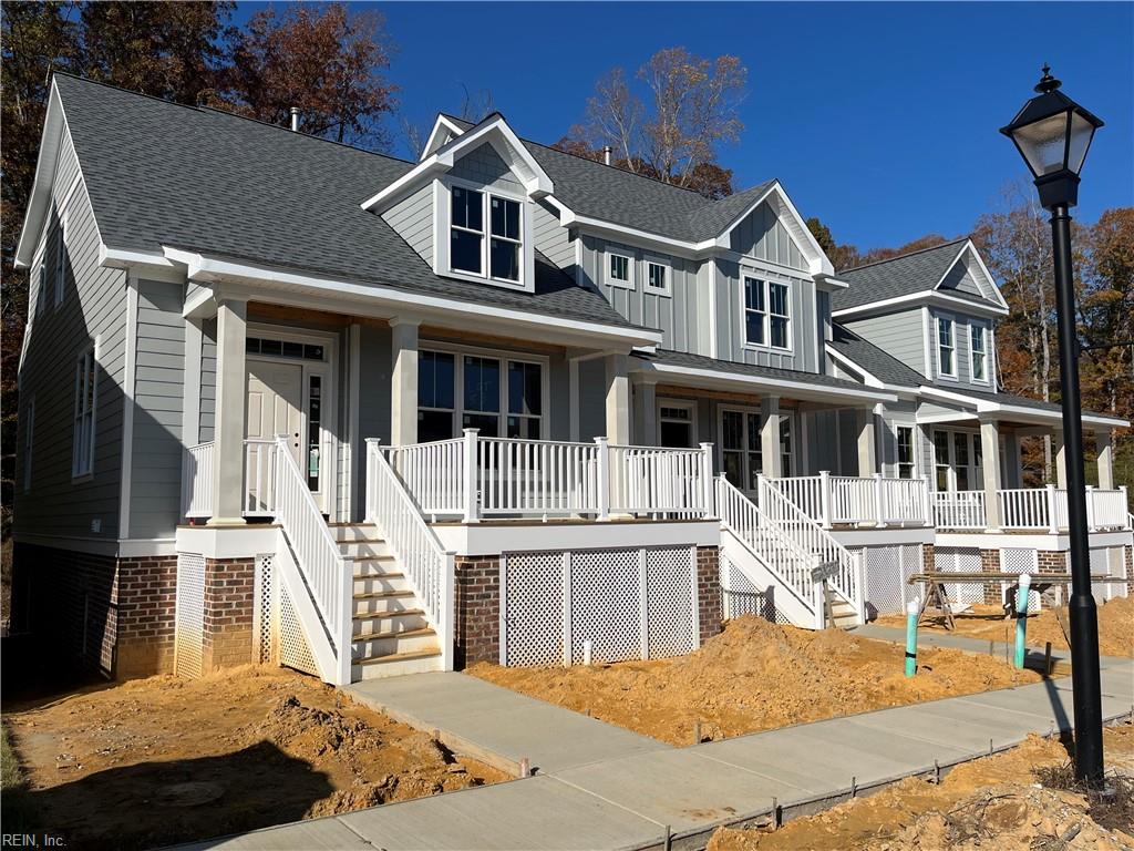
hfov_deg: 67.3
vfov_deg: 53.1
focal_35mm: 26
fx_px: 852
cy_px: 426
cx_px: 567
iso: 50
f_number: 1.6
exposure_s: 1/8403
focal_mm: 5.1
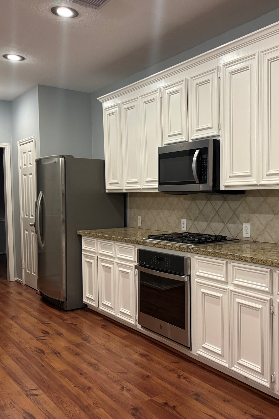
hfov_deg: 37.7
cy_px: 211
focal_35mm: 34
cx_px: 216
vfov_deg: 55.8
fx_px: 395
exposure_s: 1/60
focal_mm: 6.76
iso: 500
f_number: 1.78
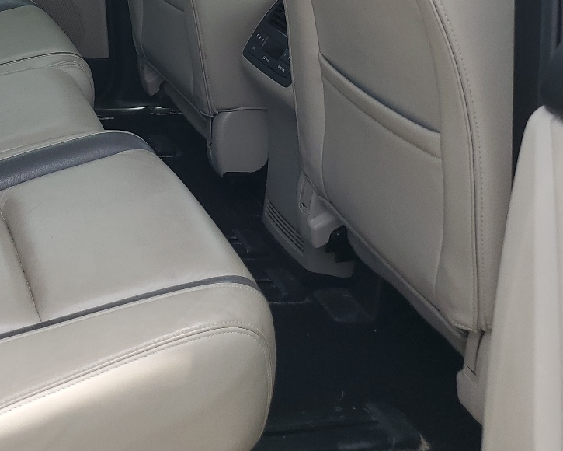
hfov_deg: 32.2
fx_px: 933
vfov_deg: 25.7
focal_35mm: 56
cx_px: 71
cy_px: -8
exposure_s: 1/588
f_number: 1.5
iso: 50
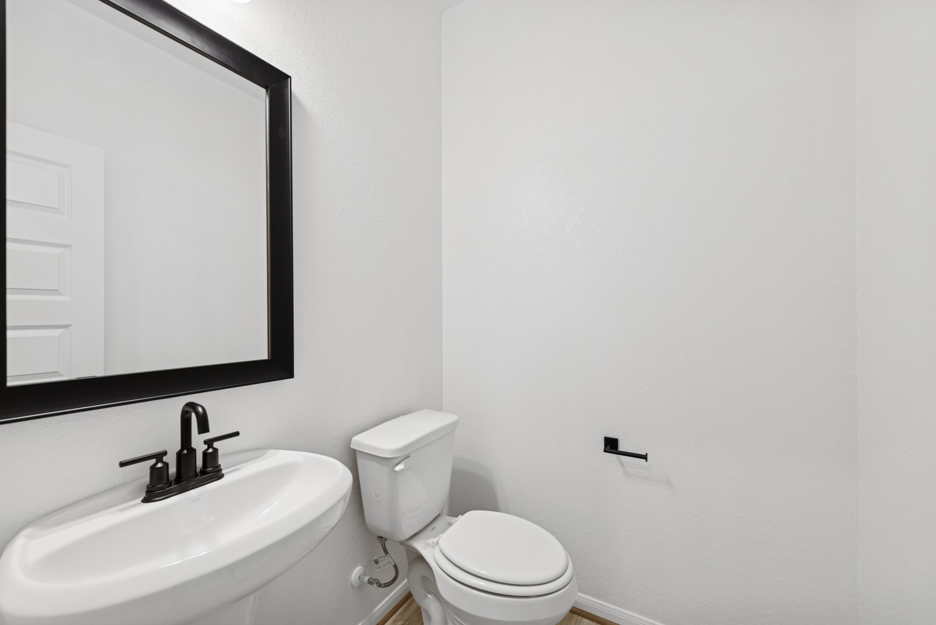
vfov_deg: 81.3
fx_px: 364
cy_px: 312
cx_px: 468
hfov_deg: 104.2
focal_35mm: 14
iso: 100
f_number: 8
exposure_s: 1/8
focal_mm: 14
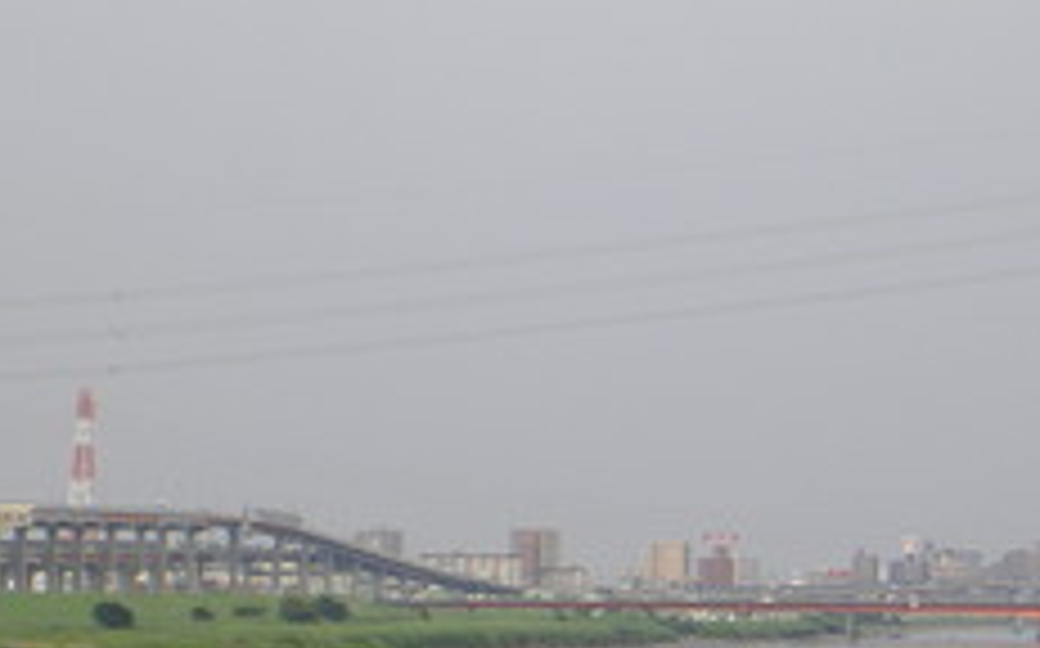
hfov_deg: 9.9
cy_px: 220
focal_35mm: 211
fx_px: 5976
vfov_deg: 6.2
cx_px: 617
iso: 50
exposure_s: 1/320
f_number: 4.9
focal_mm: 16.8
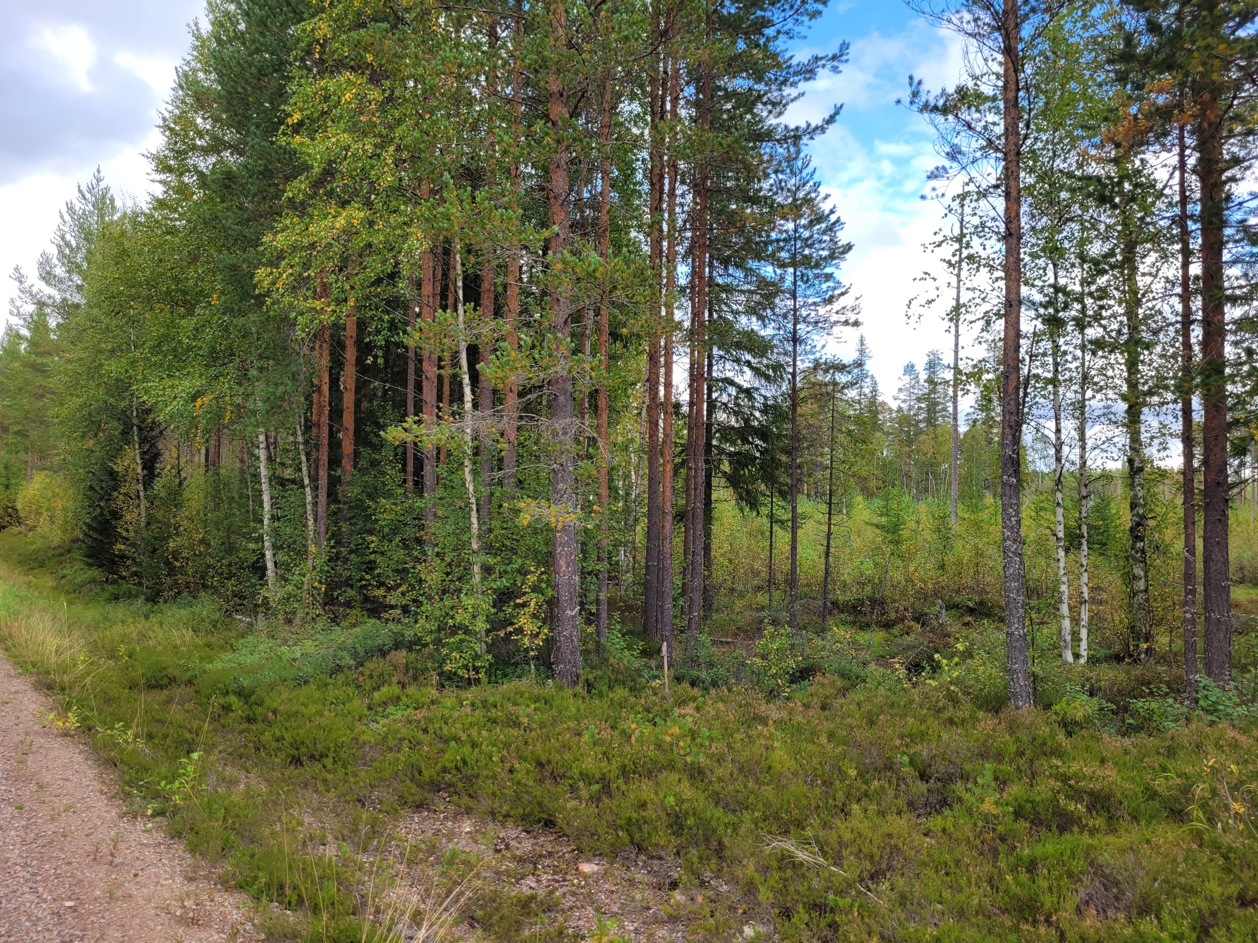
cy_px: 472
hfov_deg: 67.3
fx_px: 945
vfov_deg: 53.1
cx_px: 629
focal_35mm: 26
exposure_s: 1/688
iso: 40
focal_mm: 5.4
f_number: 1.8
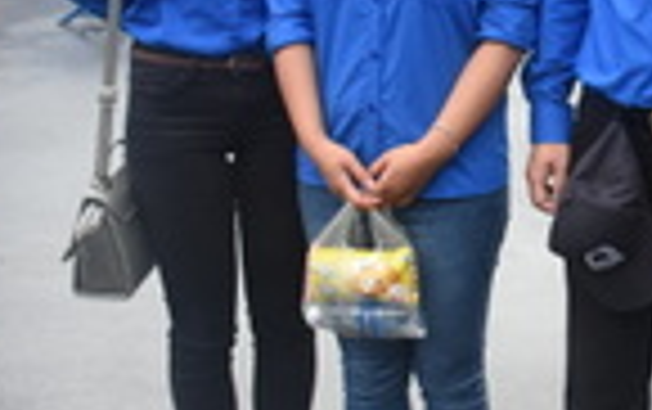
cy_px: 9
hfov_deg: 20.1
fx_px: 1690
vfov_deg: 13.6
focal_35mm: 95
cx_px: 841
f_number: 4.5
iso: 1250
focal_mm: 18
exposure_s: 1/200
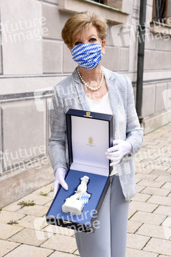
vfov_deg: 36.3
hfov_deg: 24.6
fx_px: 393
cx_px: 86
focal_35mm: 55
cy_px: 128
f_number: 6.3
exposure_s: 1/160
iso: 640
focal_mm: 55
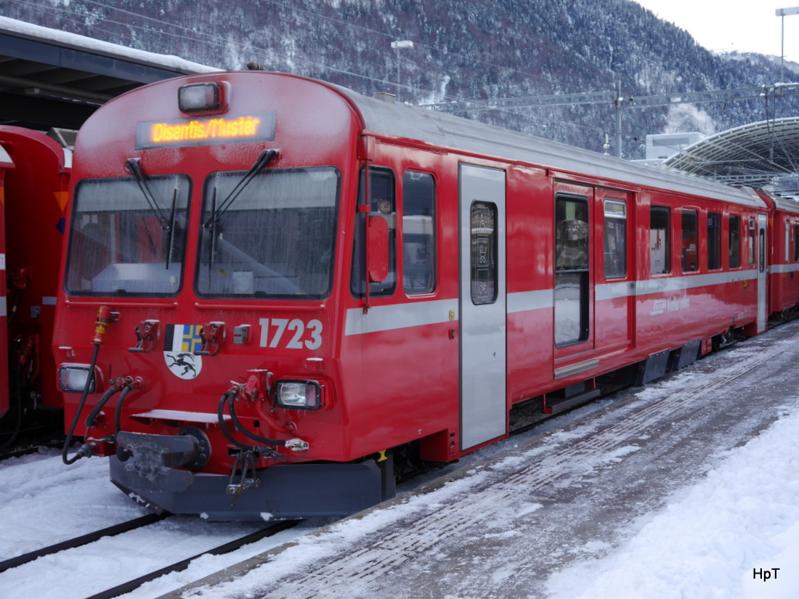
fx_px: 1108
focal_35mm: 48
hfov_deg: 39.7
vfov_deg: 30.3
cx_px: 400
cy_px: 300
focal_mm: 24
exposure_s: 1/80
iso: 160
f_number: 4.5
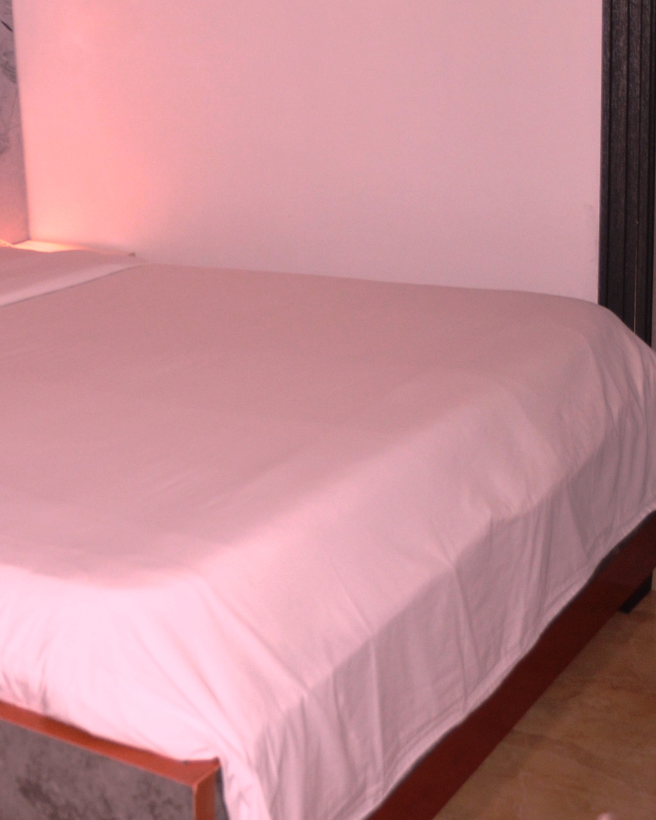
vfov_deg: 31.3
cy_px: 195
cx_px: -126
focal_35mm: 59
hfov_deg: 23.6
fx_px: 1432
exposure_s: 1/125
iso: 400
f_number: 4
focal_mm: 18
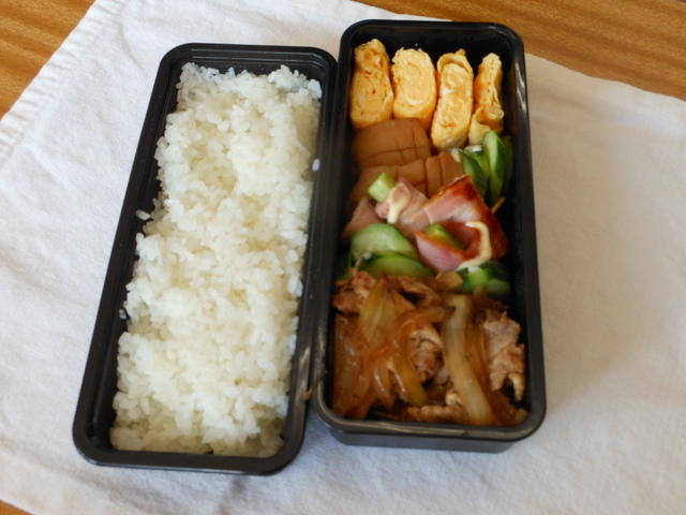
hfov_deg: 47.9
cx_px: 343
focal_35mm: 39
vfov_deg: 36.8
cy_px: 258
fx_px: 773
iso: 80
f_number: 4.3
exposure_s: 1/60
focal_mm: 6.9
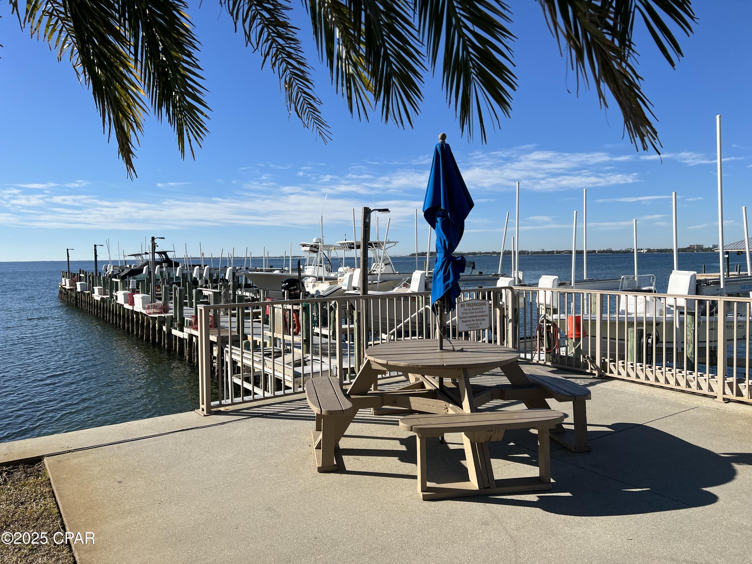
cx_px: 376
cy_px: 282
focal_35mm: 26
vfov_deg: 53.1
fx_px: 565
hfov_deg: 67.3
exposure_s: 1/6211
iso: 50
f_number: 1.5
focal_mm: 5.7
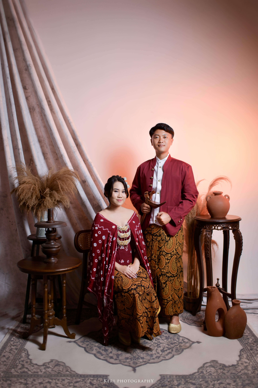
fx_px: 377
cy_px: 194
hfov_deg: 37.8
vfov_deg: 54.5
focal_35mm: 35
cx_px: 129
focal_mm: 35
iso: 160
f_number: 1.8
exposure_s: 1/125
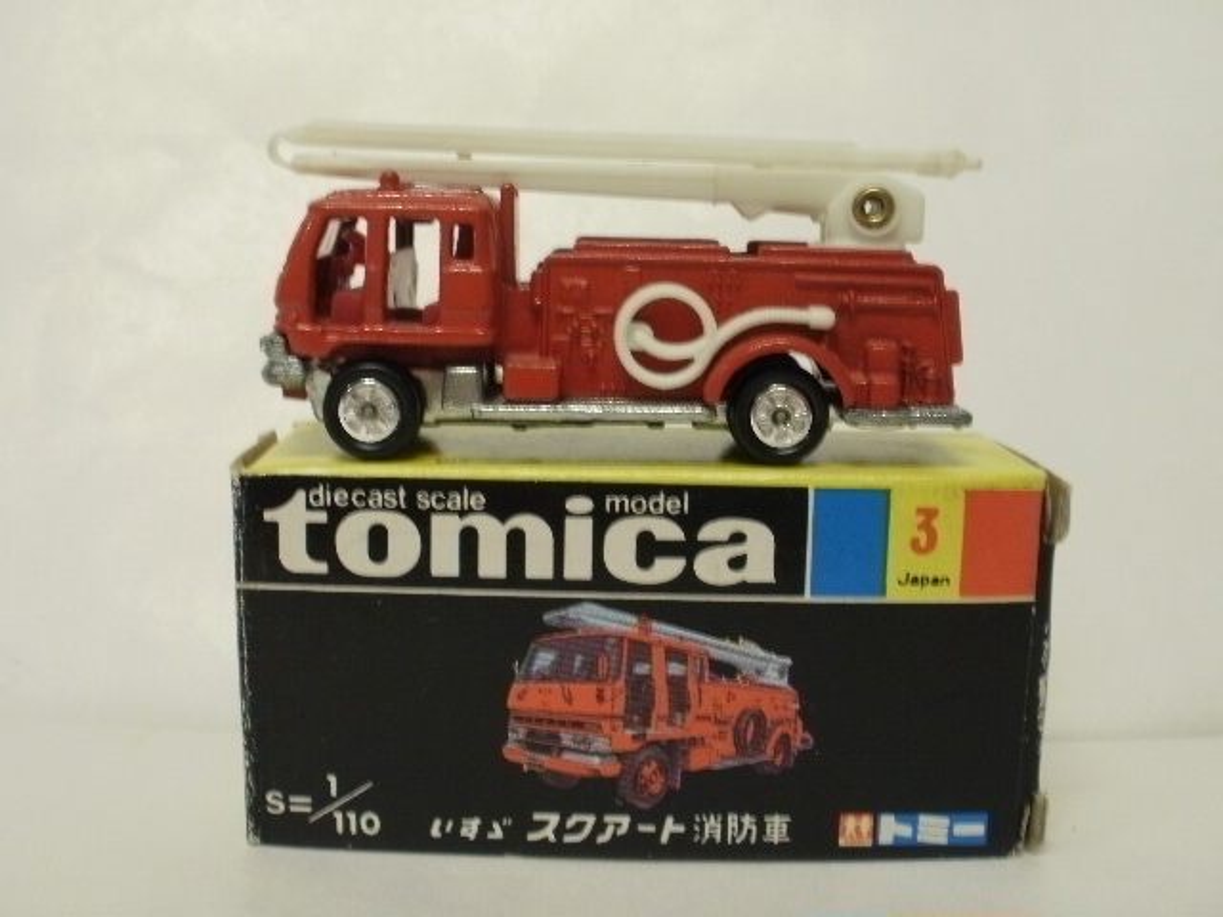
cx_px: 612
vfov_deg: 32.9
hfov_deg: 42.9
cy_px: 458
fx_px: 1555
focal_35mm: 44
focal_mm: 7.7
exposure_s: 1/13
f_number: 4
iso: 125
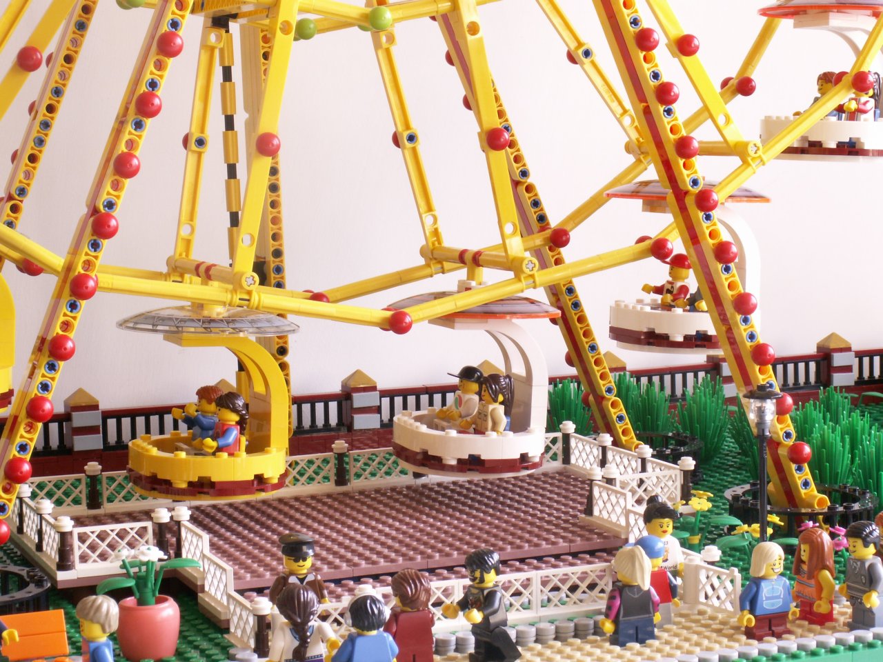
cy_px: 331
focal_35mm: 79
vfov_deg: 18.7
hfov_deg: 24.7
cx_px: 442
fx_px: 2015
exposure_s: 1/6
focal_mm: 13.15
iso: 50
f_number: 8
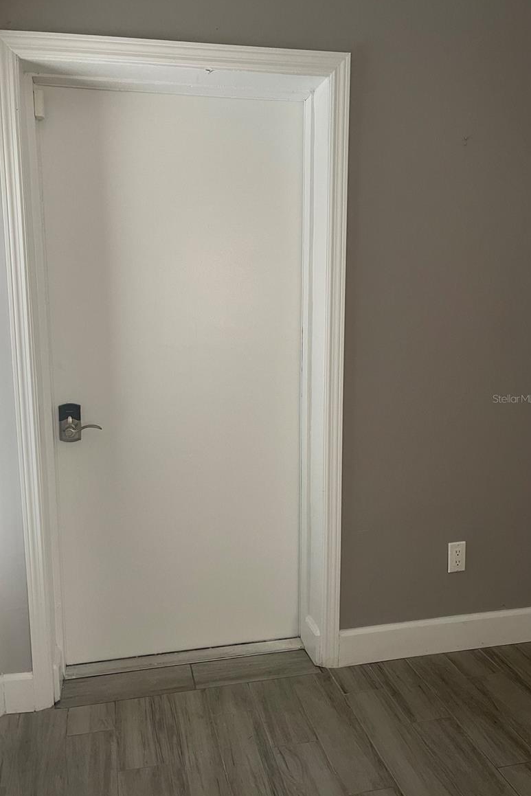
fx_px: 619
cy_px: 398
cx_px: 232
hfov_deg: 46.3
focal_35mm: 28
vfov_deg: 65.5
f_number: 1.6
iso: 125
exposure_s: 1/62
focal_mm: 5.1
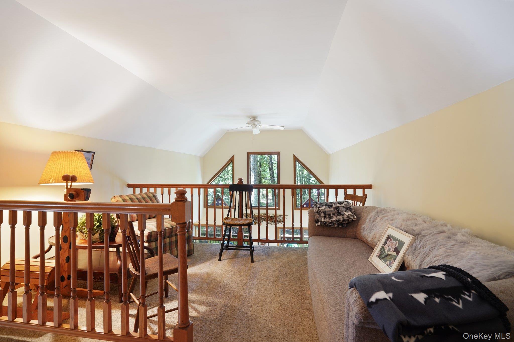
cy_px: 171
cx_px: 257
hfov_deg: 96.7
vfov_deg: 73.7
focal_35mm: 16
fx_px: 228
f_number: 9
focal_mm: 16
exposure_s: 1/1.25
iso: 320
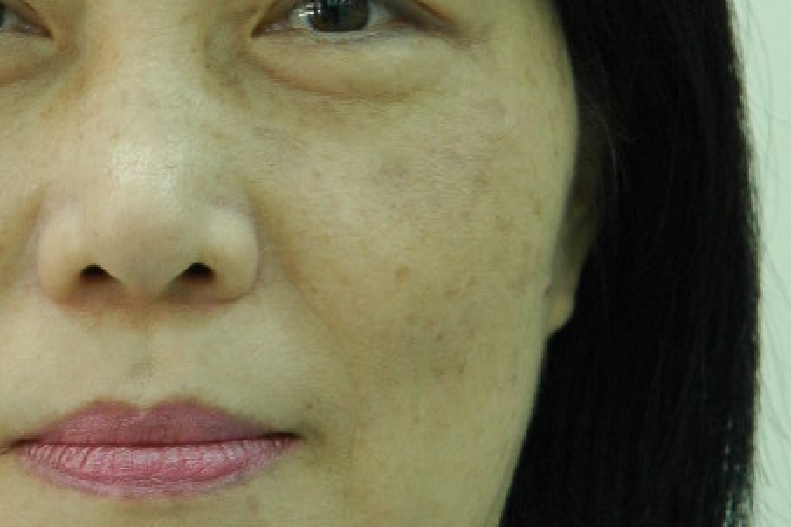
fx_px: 7646
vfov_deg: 4.0
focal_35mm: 348
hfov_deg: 5.9
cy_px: 264
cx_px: 201
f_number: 4.5
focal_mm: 70
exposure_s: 1/30
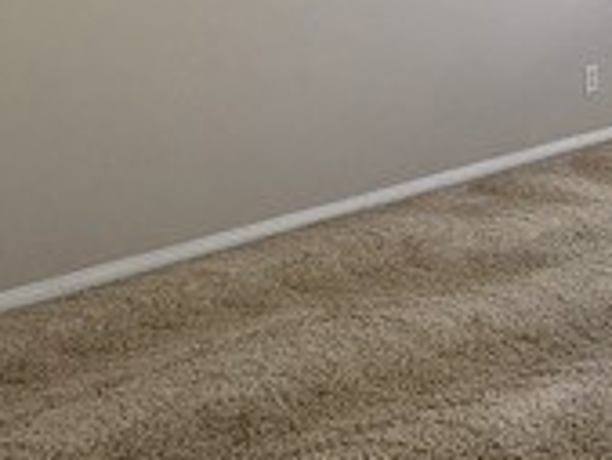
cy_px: -185
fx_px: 938
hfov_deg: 32.1
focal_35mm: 53
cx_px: 666
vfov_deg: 23.4
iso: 64
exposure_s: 1/120
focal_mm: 2.22
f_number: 2.2
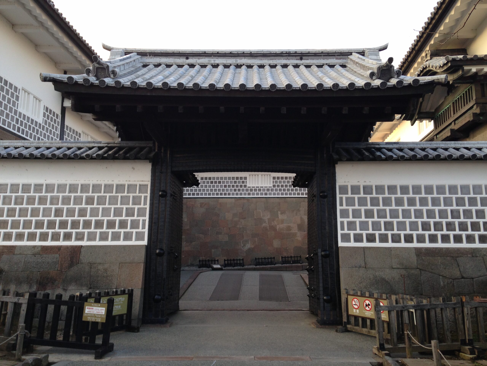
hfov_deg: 55.4
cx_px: 244
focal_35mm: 33
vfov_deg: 42.9
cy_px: 183
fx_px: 464
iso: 50
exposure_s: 1/120
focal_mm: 4.12
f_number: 2.4
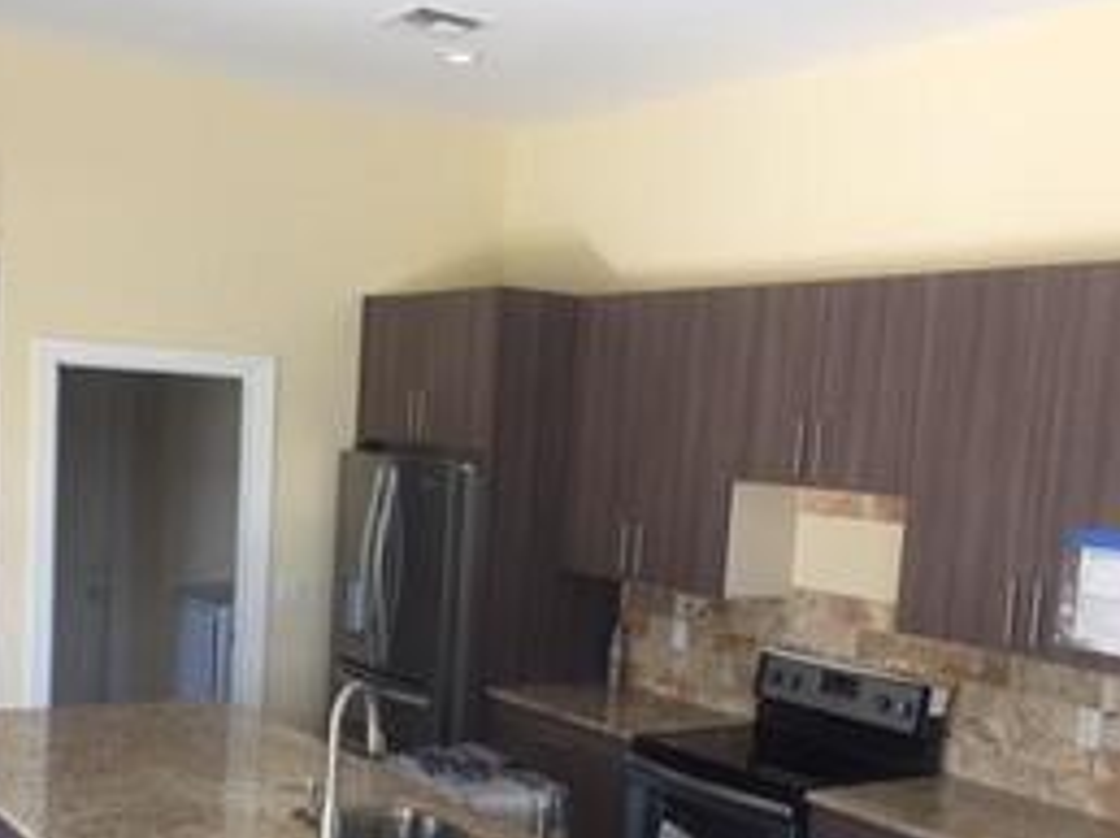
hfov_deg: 42.0
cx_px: 469
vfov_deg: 31.7
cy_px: 591
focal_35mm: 45
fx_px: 1455
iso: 64
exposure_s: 1/30
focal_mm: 4.15
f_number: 2.2
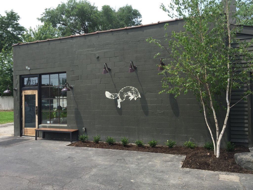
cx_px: 126
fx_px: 212
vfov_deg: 48.2
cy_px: 95
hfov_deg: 61.7
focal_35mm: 29
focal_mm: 4.15
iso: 32
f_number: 2.2
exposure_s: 1/920
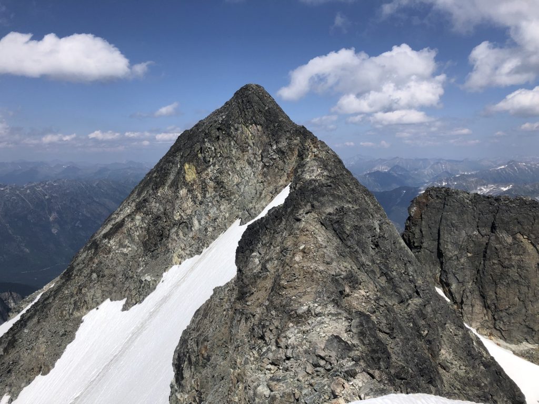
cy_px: 202
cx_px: 270
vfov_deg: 49.7
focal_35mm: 28
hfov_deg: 63.4
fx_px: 436
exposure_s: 1/3690
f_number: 1.8
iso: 25
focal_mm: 3.99
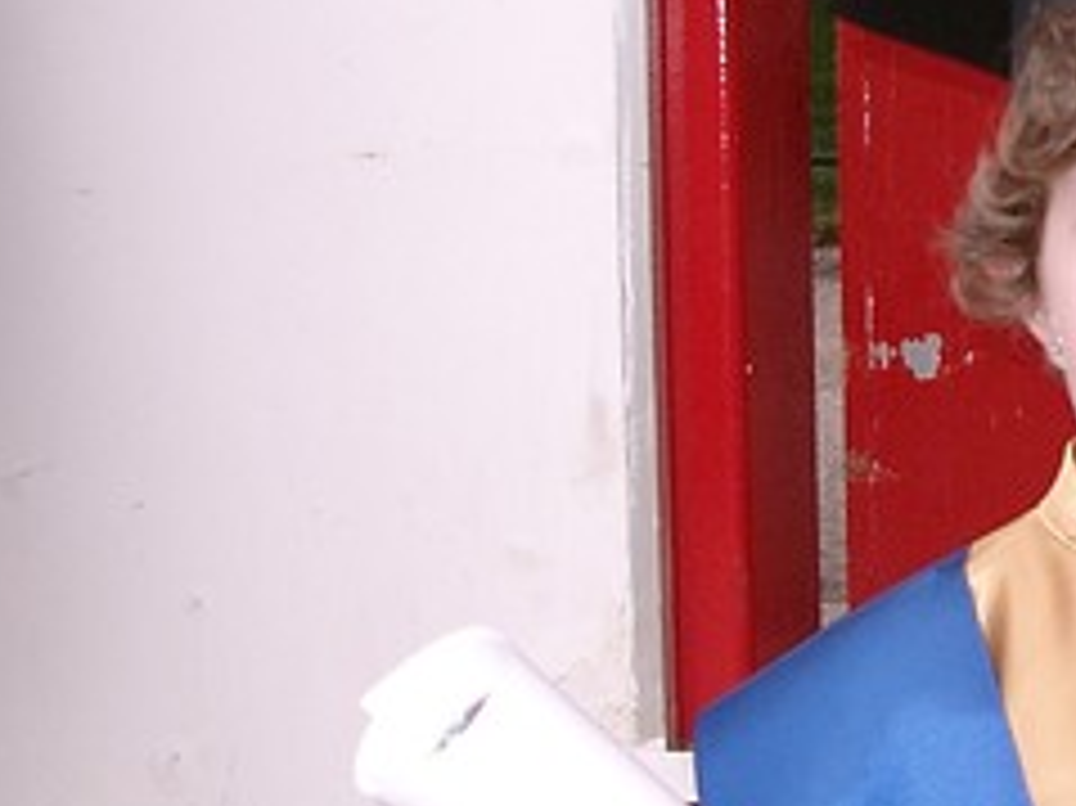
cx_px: 1261
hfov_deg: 18.9
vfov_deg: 14.9
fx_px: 3076
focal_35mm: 99
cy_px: 405
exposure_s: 1/60
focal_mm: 7.6
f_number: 2.6
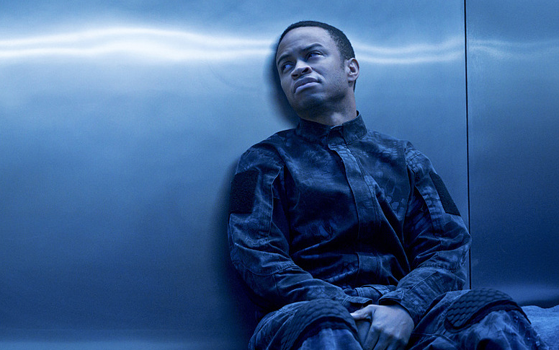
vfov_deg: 10.5
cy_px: 178
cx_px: 280
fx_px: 1904
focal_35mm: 125
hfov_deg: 16.7
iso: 12800
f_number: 5.6
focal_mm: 122
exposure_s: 1/100
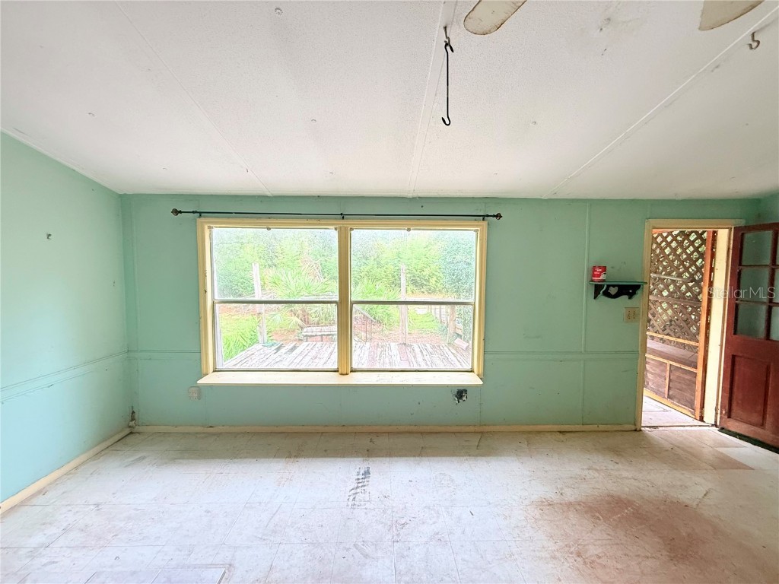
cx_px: 390
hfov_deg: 102.1
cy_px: 292
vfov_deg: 85.7
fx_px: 315
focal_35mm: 14
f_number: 2.2
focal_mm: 2.22
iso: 500
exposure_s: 1/60
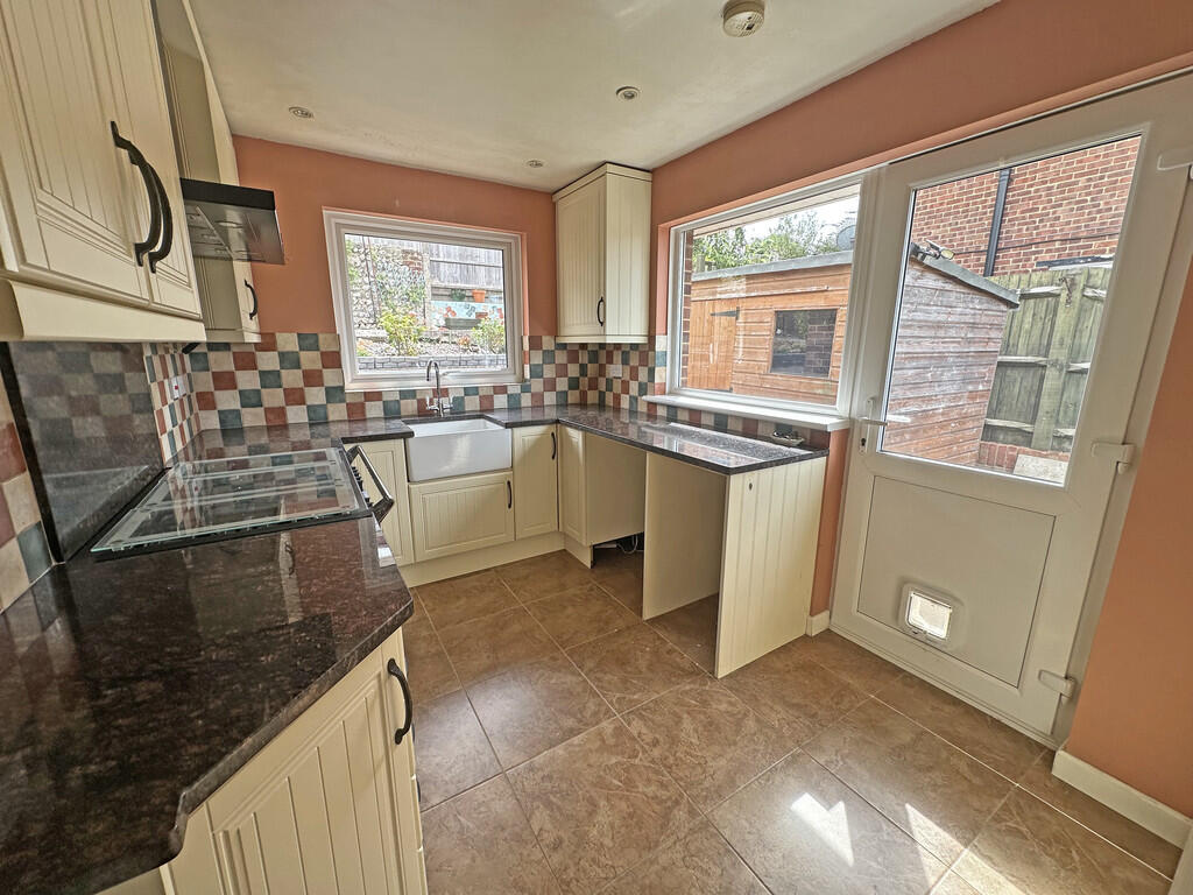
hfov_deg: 102.1
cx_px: 596
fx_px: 482
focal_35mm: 14
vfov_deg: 85.7
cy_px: 448
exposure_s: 1/113
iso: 40
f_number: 2.2
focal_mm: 2.22
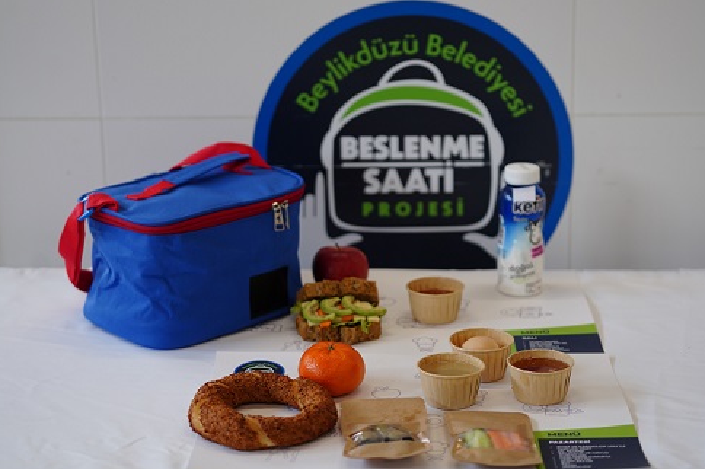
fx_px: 1487
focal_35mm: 76
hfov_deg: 26.7
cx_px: 375
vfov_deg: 17.9
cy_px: 226
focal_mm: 70
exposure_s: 1/200
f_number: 2.8
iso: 640
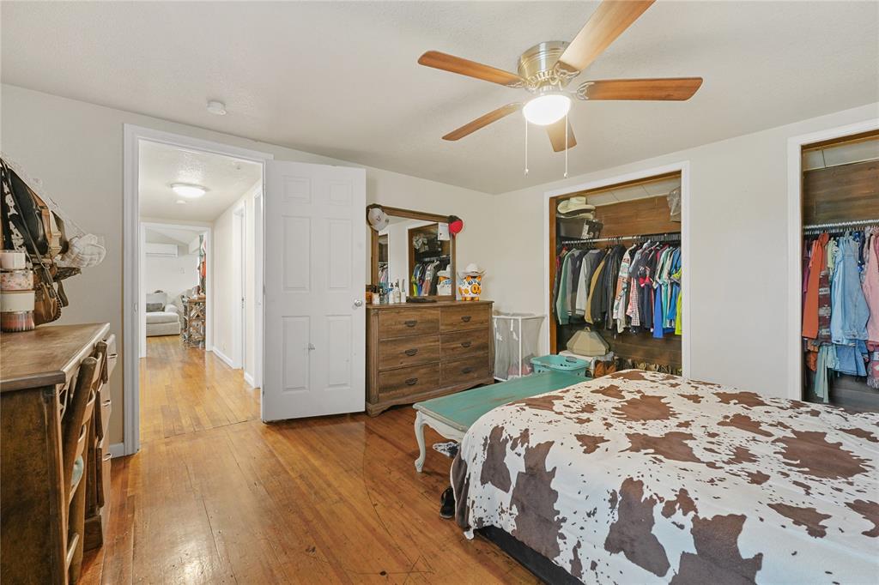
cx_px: 440
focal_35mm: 14
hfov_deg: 104.3
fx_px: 342
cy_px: 292
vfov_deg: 81.2
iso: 500
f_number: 9
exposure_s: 1
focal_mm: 14
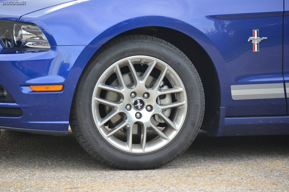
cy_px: 96
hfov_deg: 6.9
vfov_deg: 4.6
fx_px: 2403
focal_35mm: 300
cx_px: 144
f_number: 5.6
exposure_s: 1/500
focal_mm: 200
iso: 1400
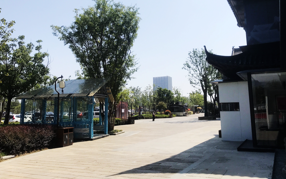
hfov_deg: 58.1
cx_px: 145
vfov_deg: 38.1
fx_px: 257
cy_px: 69
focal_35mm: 33
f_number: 1.8
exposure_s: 1/5051
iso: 20
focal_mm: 3.99
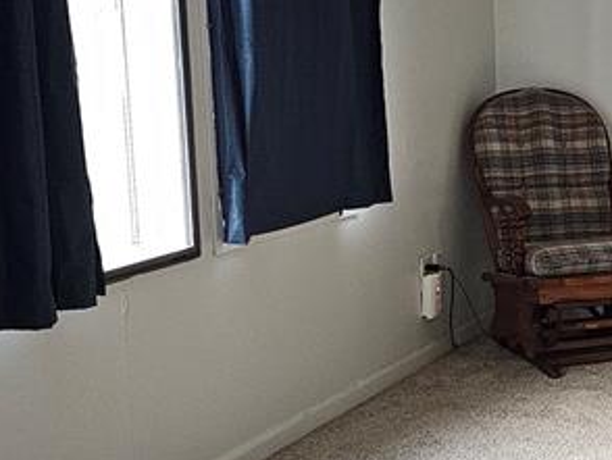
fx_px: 1416
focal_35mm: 80
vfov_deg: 18.5
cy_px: 245
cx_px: 616
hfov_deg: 23.4
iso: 500
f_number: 1.7
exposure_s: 1/120
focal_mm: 6.3
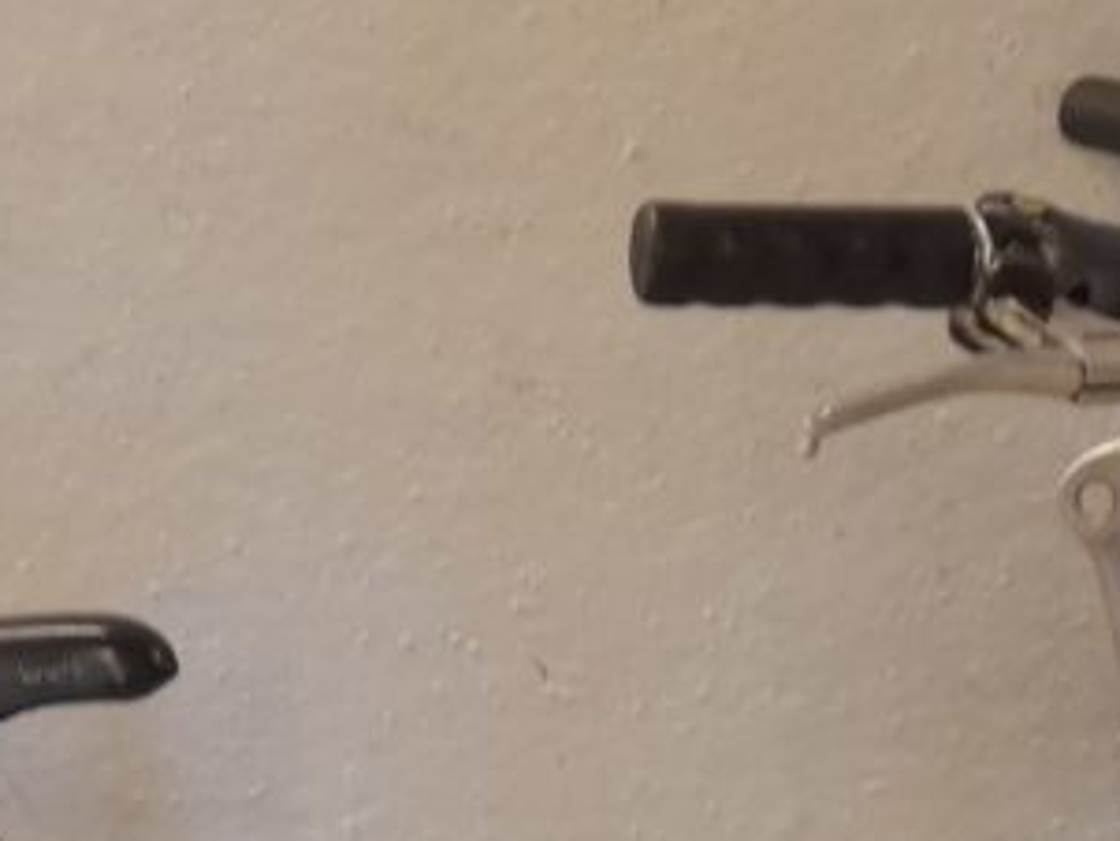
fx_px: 2751
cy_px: 1306
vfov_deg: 15.8
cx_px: 666
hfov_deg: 23.0
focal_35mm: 85
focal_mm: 4.6
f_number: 2
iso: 250
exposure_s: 1/50
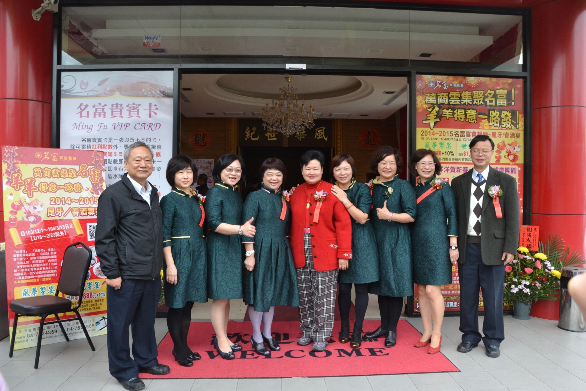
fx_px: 439
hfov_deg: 67.4
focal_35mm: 27
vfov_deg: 47.9
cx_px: 293
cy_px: 196
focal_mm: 18
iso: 800
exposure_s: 1/320
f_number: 9
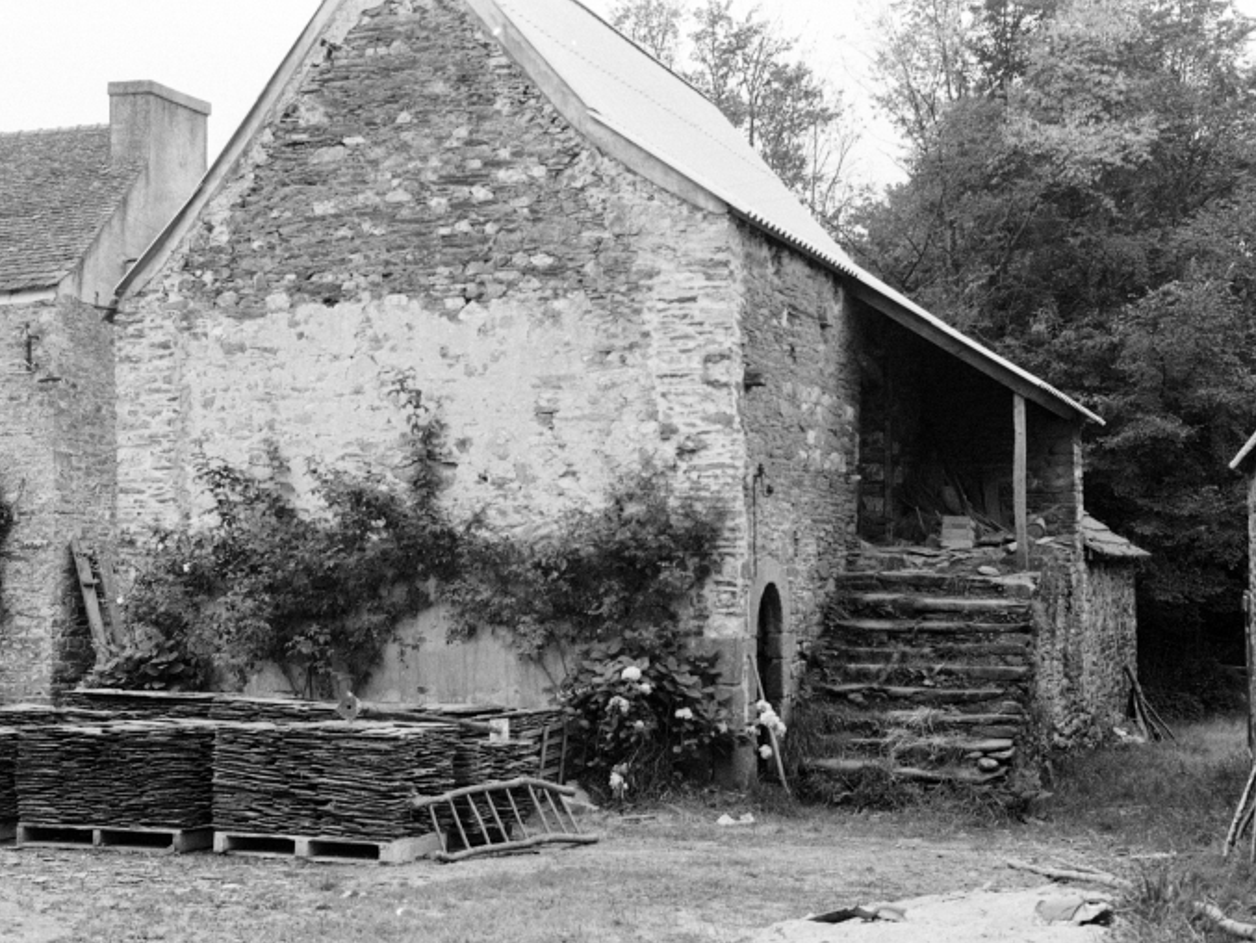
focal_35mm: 98
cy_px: 472
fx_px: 3556
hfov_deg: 20.0
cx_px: 603
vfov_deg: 15.1
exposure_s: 1/15
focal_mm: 60
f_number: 20
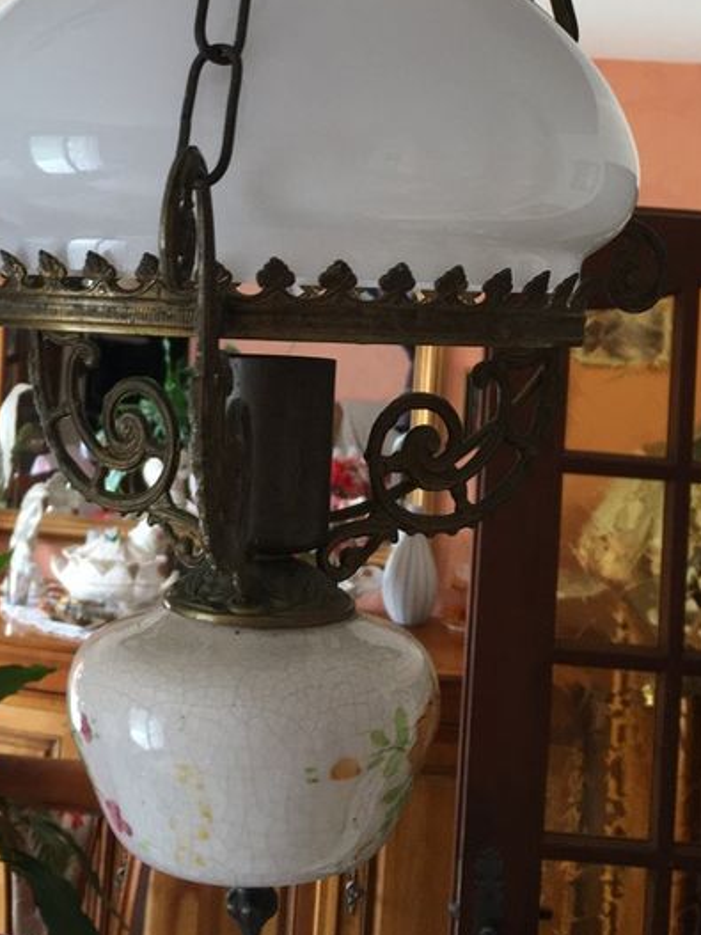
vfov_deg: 33.5
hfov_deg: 26.5
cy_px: 130
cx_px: 282
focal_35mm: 55
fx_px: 1486
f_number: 2.2
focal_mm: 4.15
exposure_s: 1/33
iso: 80
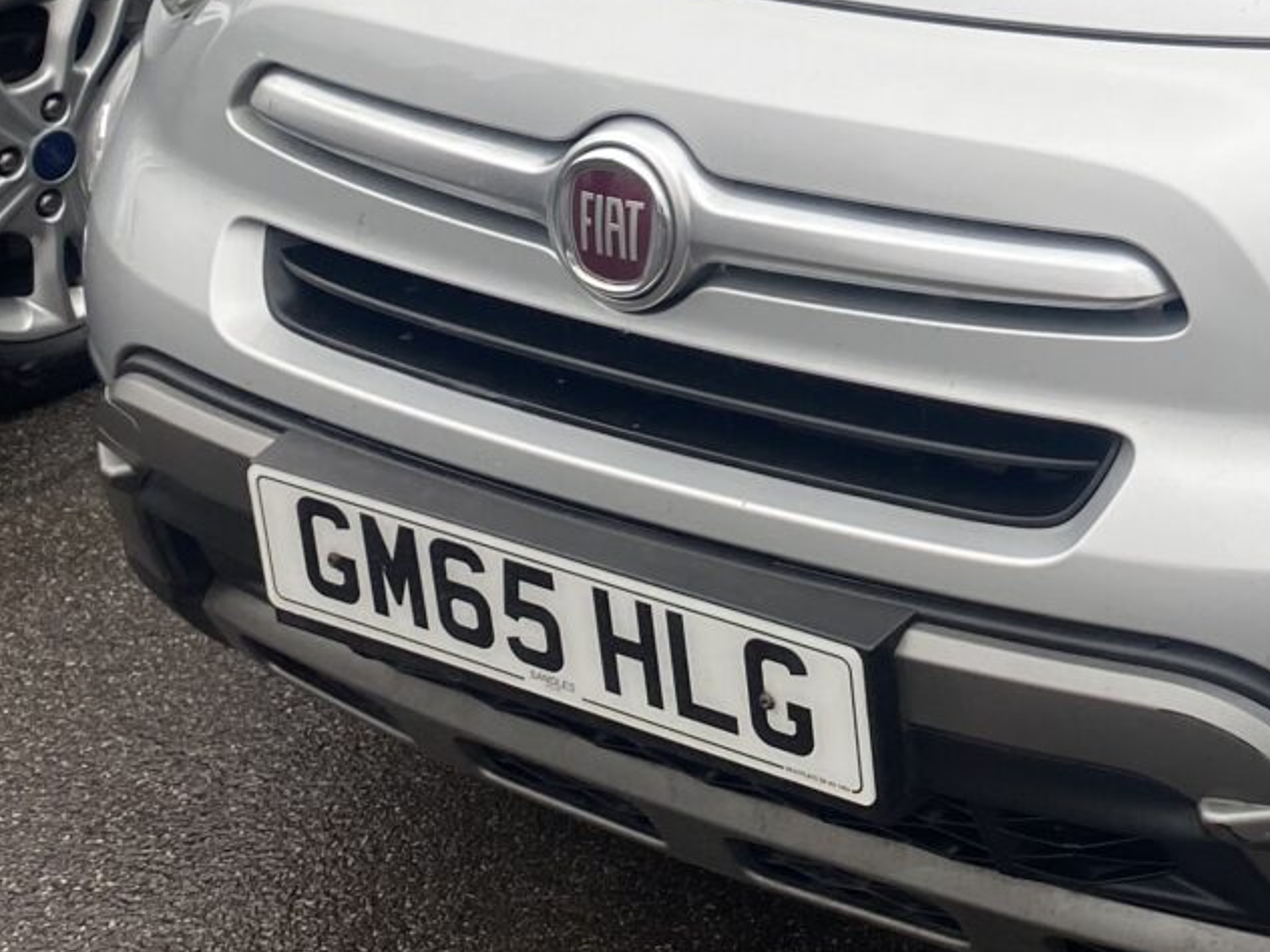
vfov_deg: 17.8
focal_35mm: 79
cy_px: -187
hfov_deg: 23.1
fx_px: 2898
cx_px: 1443
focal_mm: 4.25
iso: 40
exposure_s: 1/122
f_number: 1.8
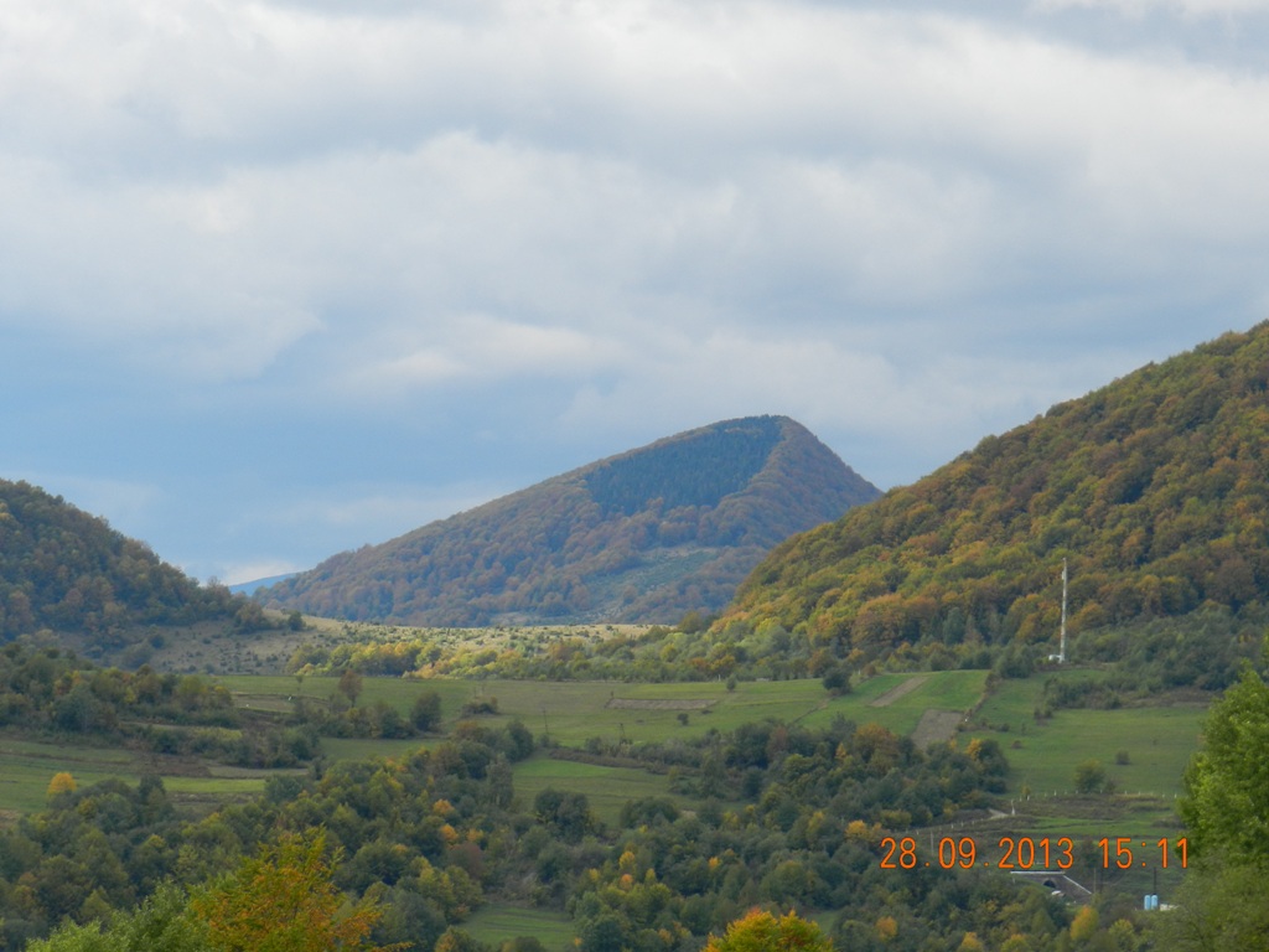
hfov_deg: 12.3
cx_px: 634
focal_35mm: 160
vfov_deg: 9.3
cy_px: 476
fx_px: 5865
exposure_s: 1/250
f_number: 5.3
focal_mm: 28.4
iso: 160
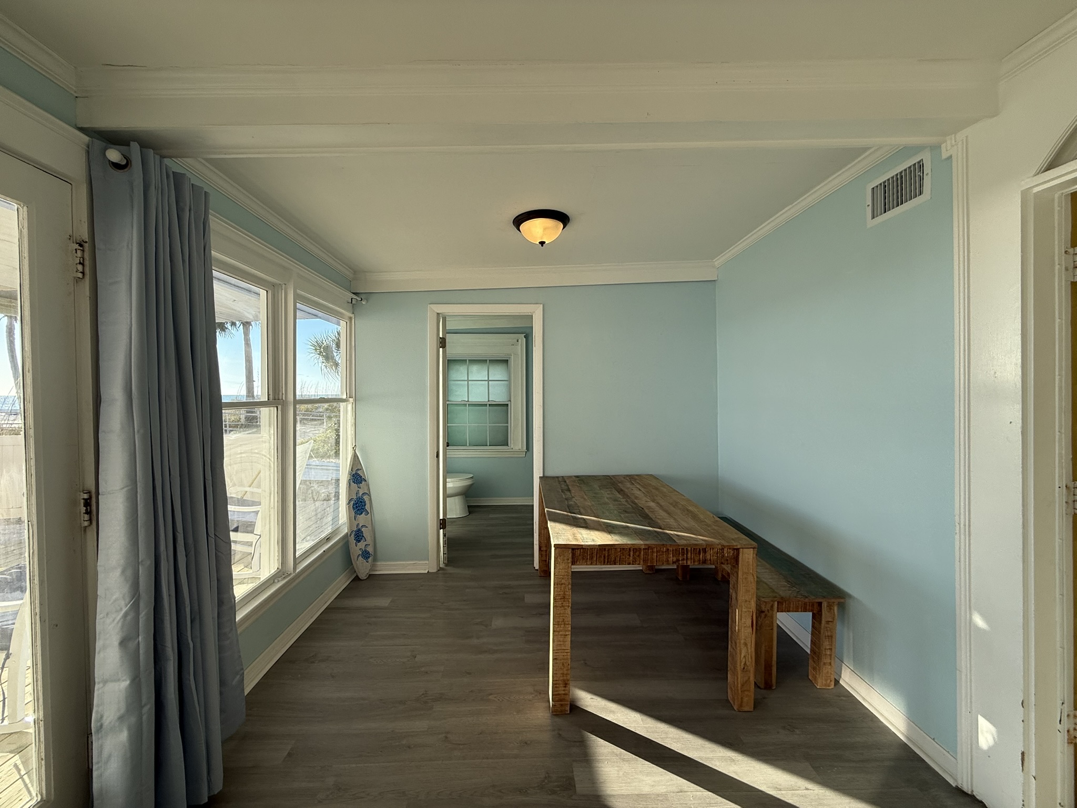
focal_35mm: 14
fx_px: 436
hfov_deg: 102.1
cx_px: 538
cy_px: 404
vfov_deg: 85.7
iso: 64
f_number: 2.2
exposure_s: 1/585
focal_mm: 2.22
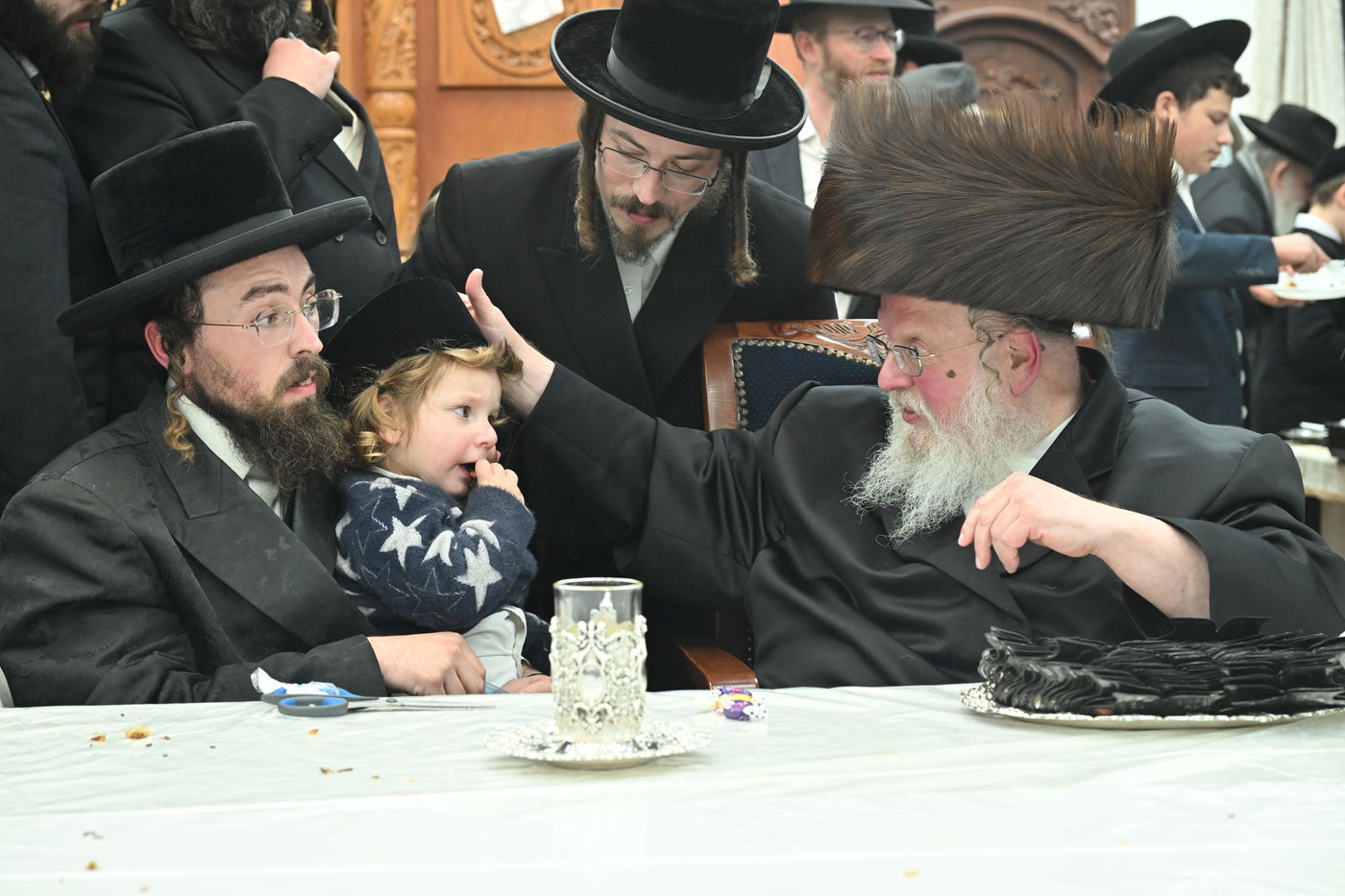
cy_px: 448
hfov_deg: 31.0
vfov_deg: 20.9
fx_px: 2428
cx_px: 672
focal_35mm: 65
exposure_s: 1/200
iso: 2000
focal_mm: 65
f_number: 5.6
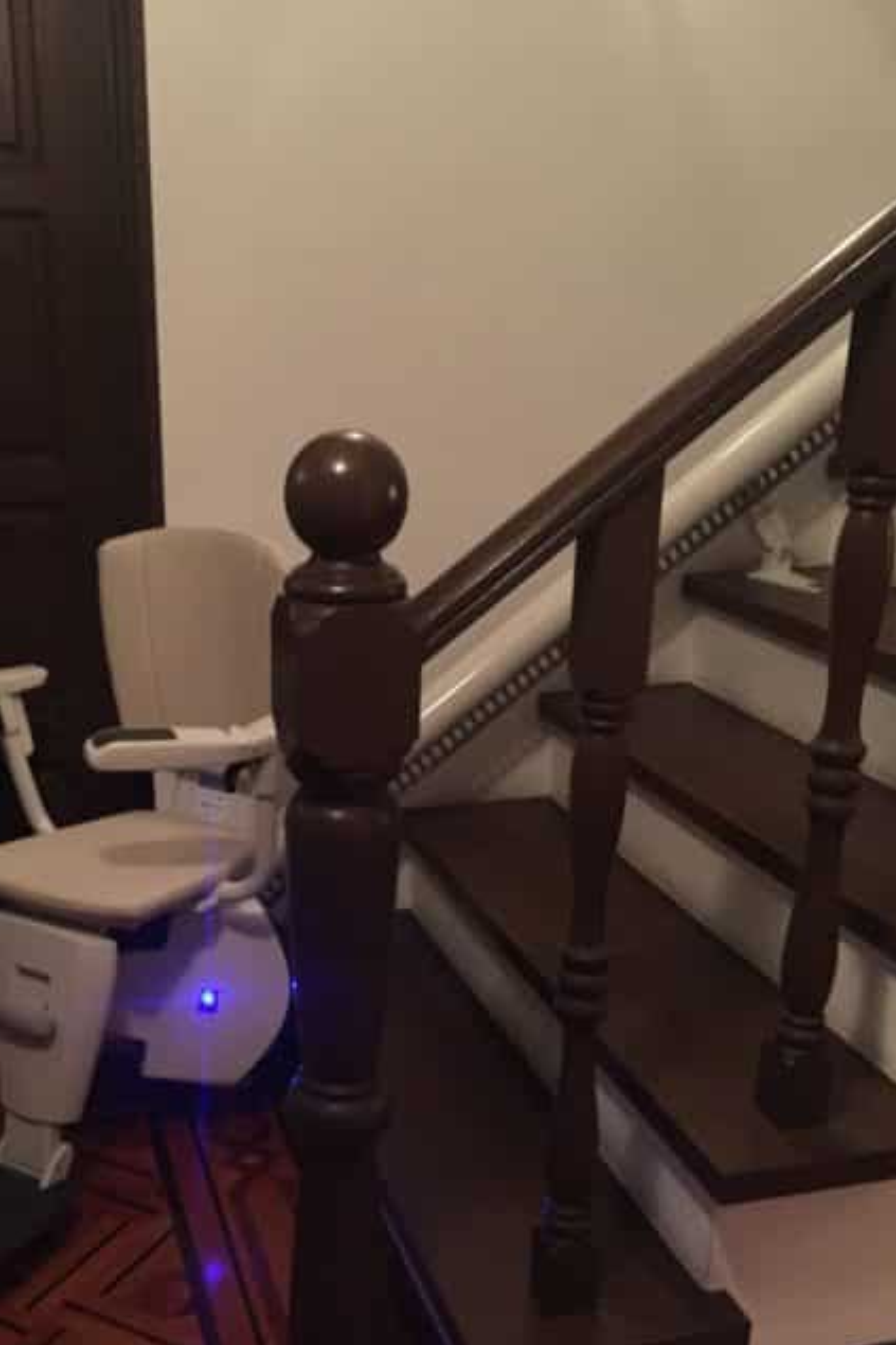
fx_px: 1419
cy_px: 841
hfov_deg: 34.9
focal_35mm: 38
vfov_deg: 50.2
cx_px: 362
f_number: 2.2
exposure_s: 1/15
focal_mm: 4.15
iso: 500
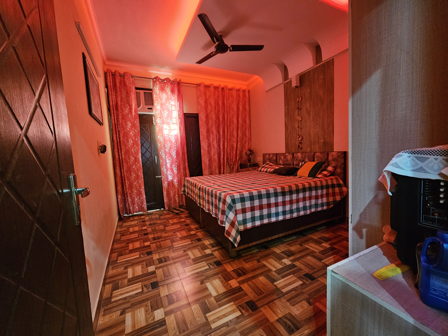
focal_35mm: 13
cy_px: 168
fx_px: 168
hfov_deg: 106.2
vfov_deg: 89.9
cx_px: 224
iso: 800
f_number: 2.2
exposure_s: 1/25
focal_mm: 2.2
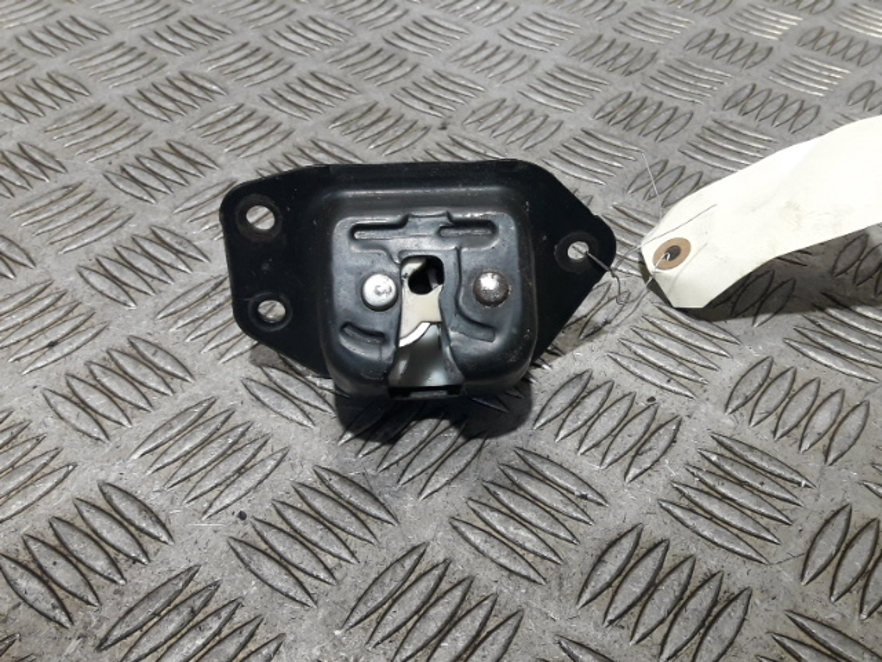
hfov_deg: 63.4
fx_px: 713
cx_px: 441
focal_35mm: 28
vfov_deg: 49.7
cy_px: 331
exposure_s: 1/33
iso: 125
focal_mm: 3.7
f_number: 1.9
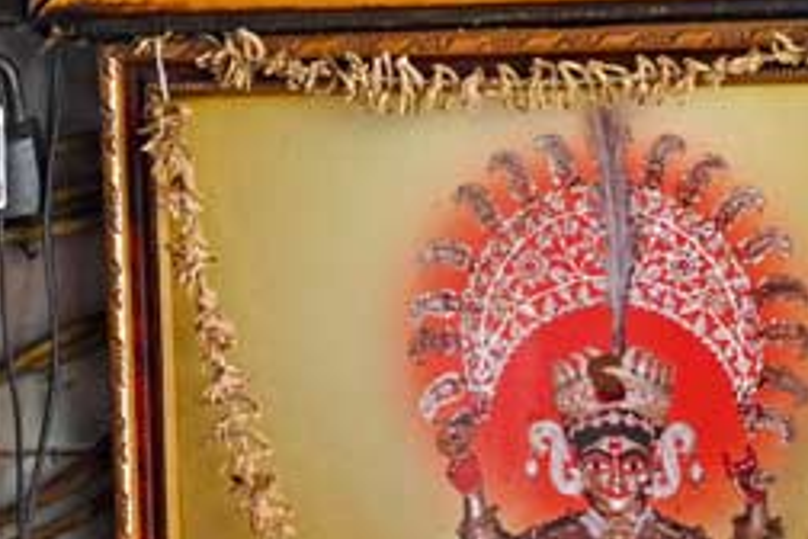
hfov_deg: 8.2
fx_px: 5611
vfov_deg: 5.4
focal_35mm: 250
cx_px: 718
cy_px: -342
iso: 1600
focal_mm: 70
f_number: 4
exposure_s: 1/125
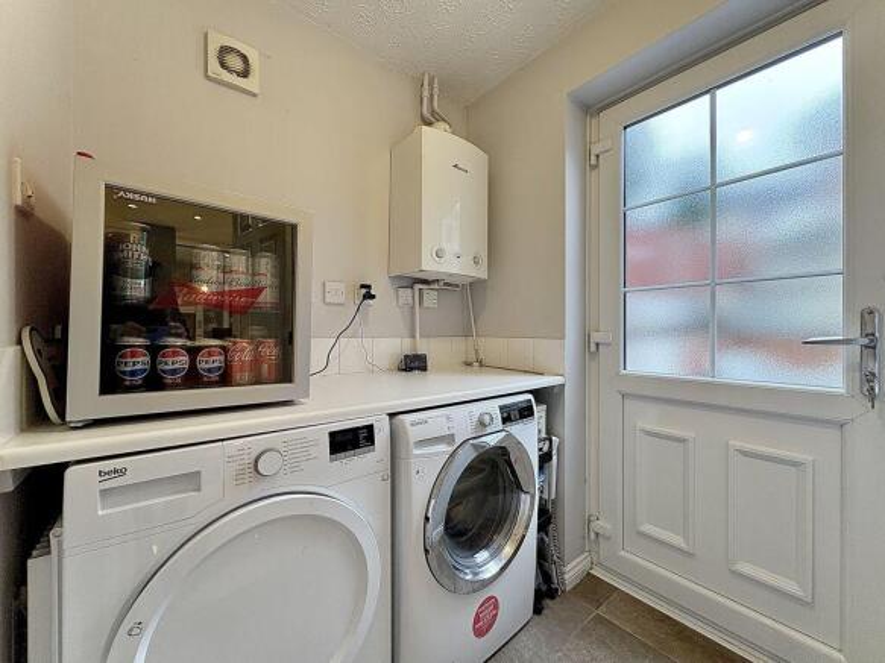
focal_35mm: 14
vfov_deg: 85.7
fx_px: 358
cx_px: 442
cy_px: 332
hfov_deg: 102.1
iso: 160
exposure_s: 1/100
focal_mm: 2.22
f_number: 2.2
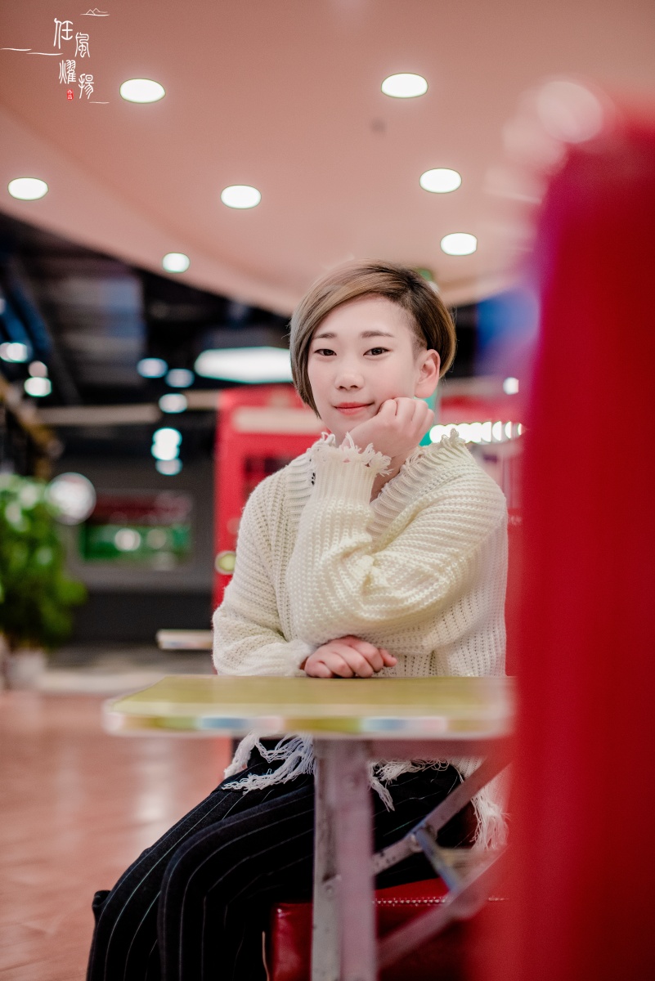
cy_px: 490
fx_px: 1363
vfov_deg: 39.6
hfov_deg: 27.0
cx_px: 328
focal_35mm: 50
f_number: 1.8
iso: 800
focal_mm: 50
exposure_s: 1/400
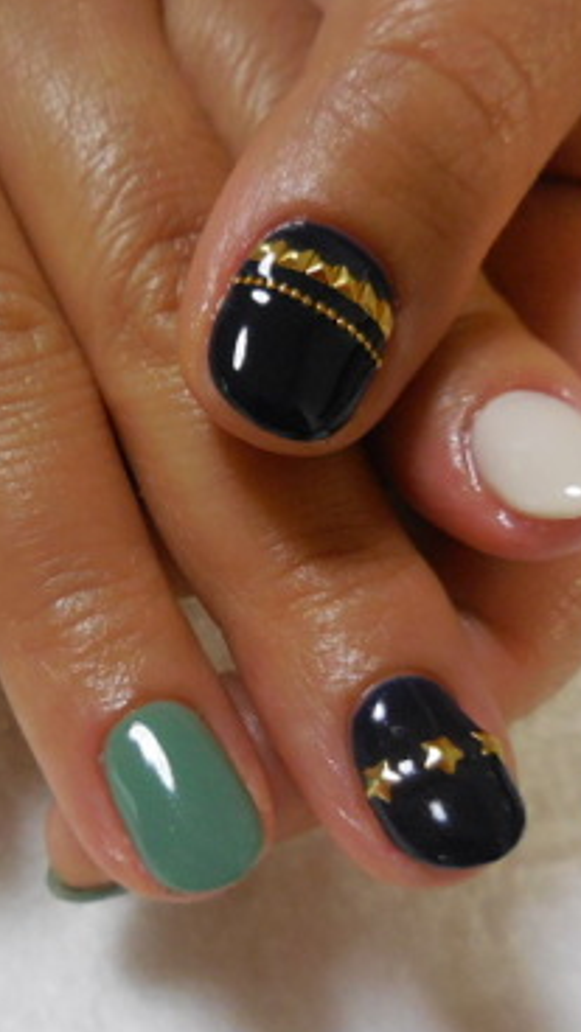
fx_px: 1013
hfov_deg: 31.8
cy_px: 515
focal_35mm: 37
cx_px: 196
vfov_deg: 54.0
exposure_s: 1/160
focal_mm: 4.5
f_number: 3.3
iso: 800
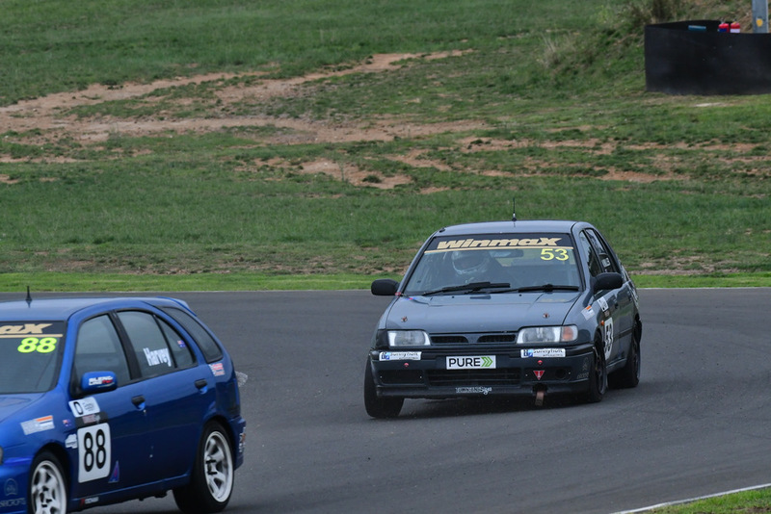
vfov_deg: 3.2
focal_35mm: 435
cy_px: 257
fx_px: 9319
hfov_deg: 4.7
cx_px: 386
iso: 2000
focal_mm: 290
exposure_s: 1/640
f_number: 10
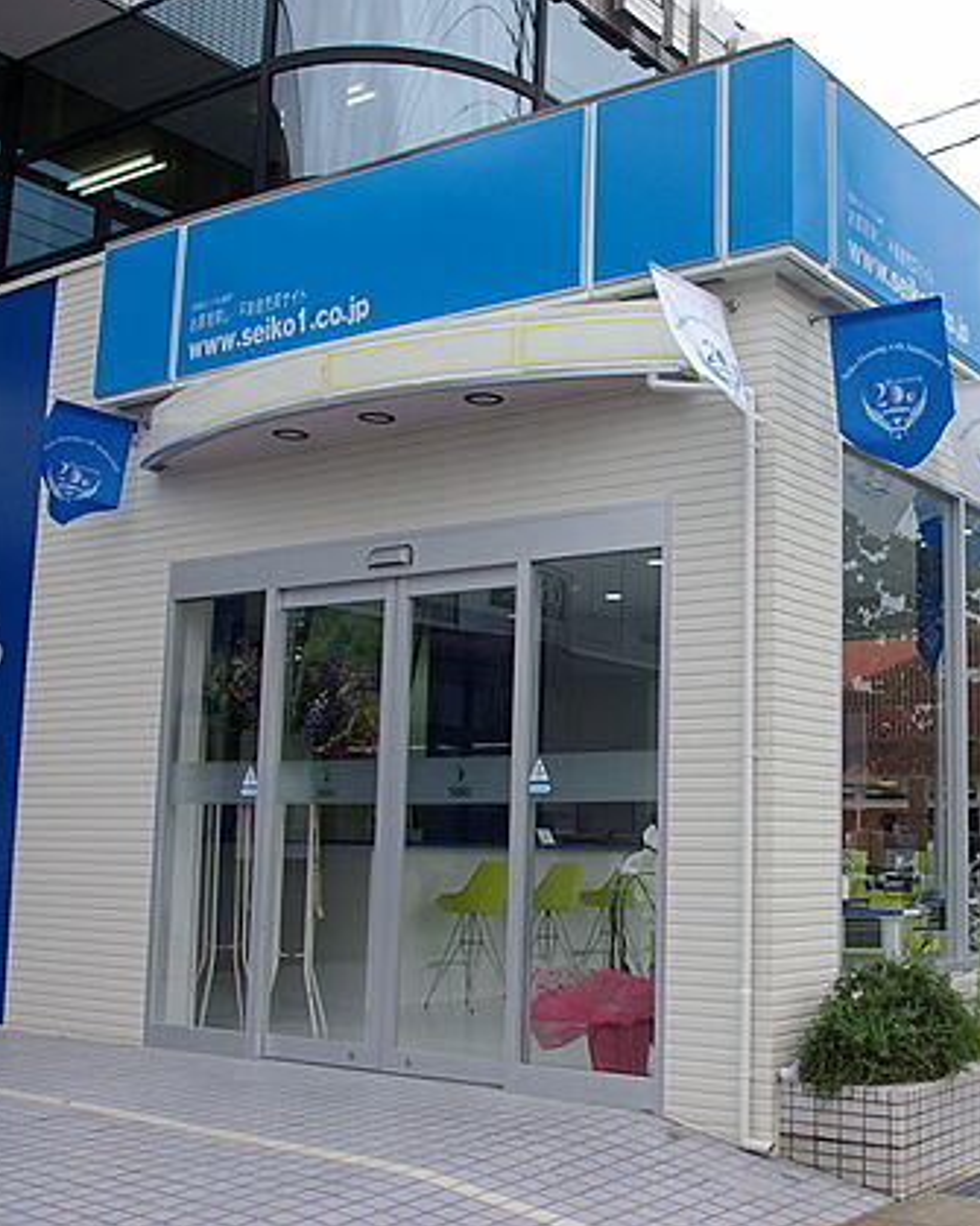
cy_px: 609
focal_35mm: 43
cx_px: 725
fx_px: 1560
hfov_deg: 34.2
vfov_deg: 42.9
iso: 400
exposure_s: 1/180
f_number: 8
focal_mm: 20
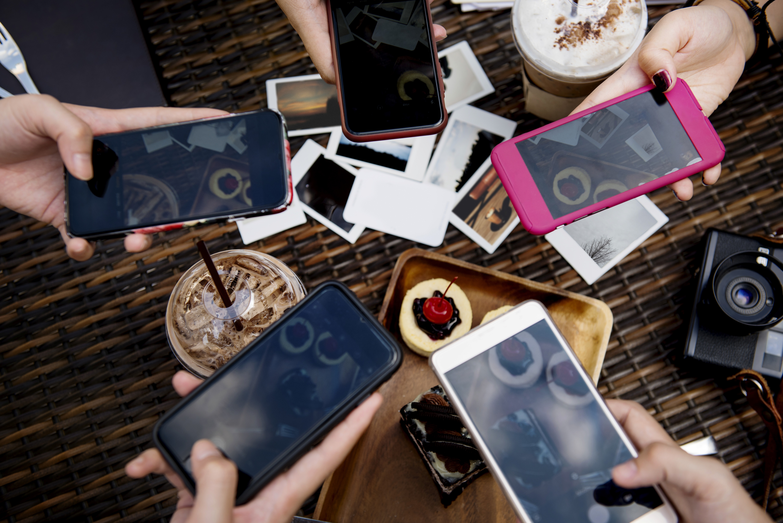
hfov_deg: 39.6
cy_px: 262
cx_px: 392
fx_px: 1088
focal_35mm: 50
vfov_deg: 27.0
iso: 100
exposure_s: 1/400
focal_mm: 50
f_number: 3.5
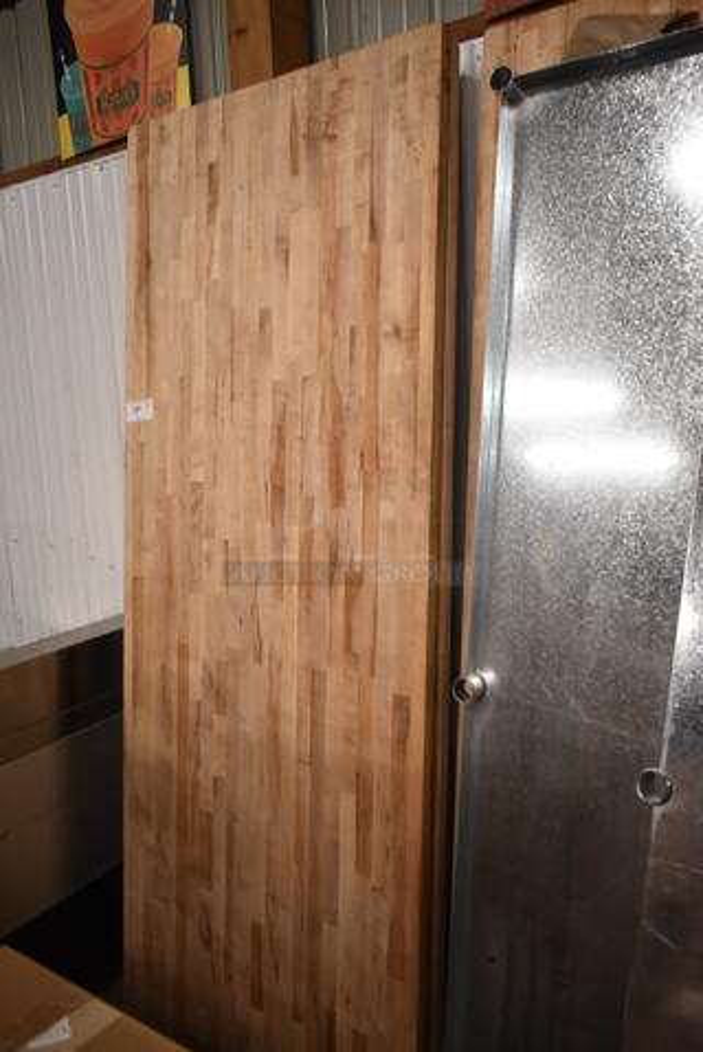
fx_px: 790
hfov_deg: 48.0
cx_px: 352
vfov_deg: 67.4
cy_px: 526
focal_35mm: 27
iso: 1400
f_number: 3.5
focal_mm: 18
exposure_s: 1/125
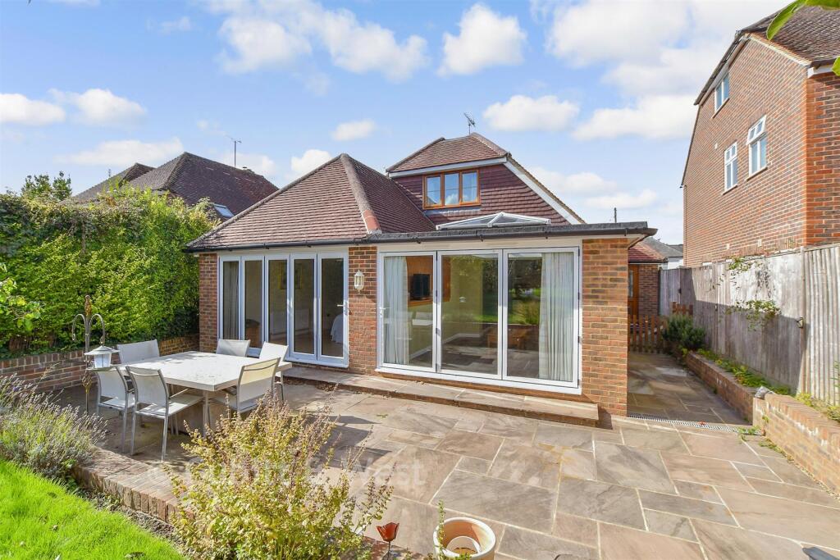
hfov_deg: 100.4
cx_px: 420
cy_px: 280
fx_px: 350
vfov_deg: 77.3
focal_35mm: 15
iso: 160
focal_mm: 10
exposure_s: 1/320
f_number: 8
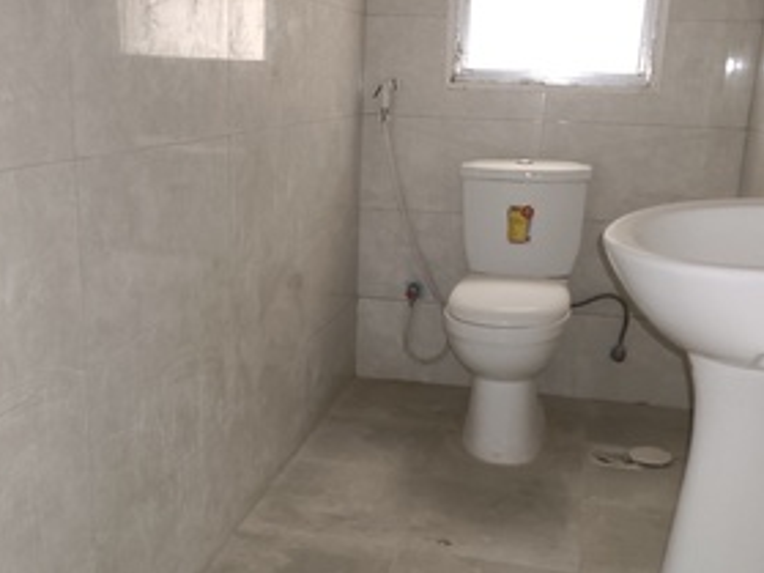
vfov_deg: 35.0
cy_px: 330
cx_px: 366
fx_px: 905
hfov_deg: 45.8
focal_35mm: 41
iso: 3257
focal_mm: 4.7
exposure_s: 1/25
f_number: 1.7
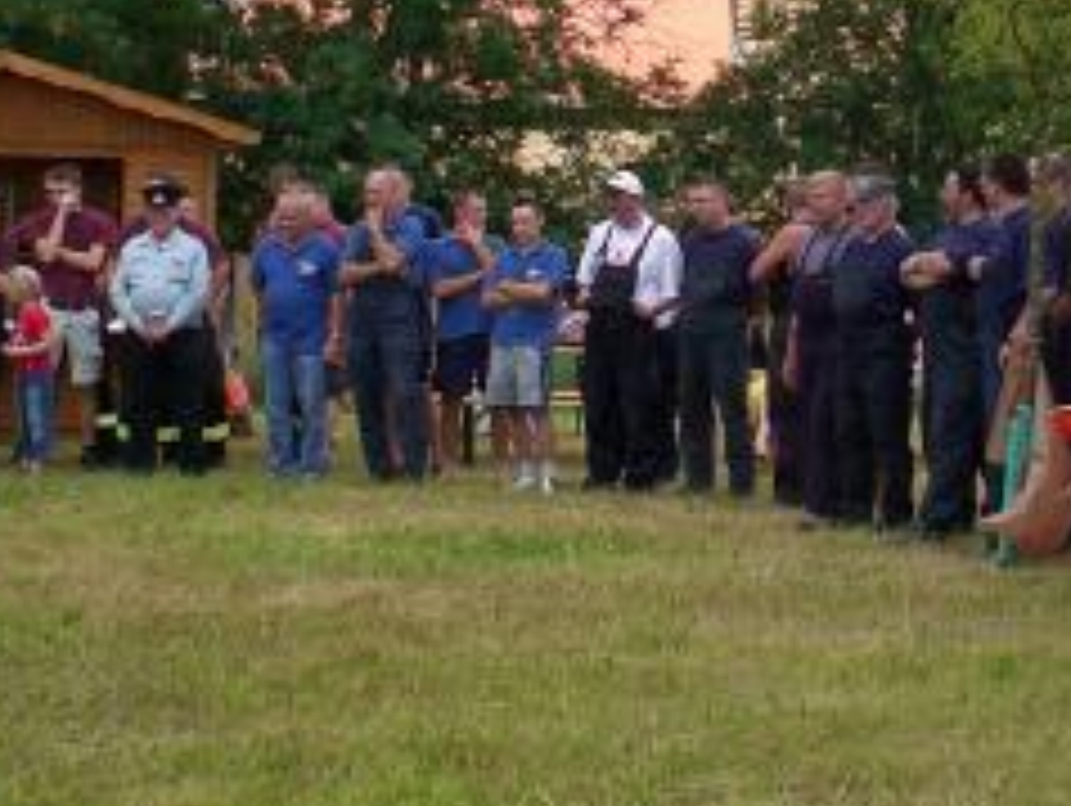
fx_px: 3159
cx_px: 801
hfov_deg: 19.1
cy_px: 225
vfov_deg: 14.5
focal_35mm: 102
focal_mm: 6.3
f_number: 4.4
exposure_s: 1/320
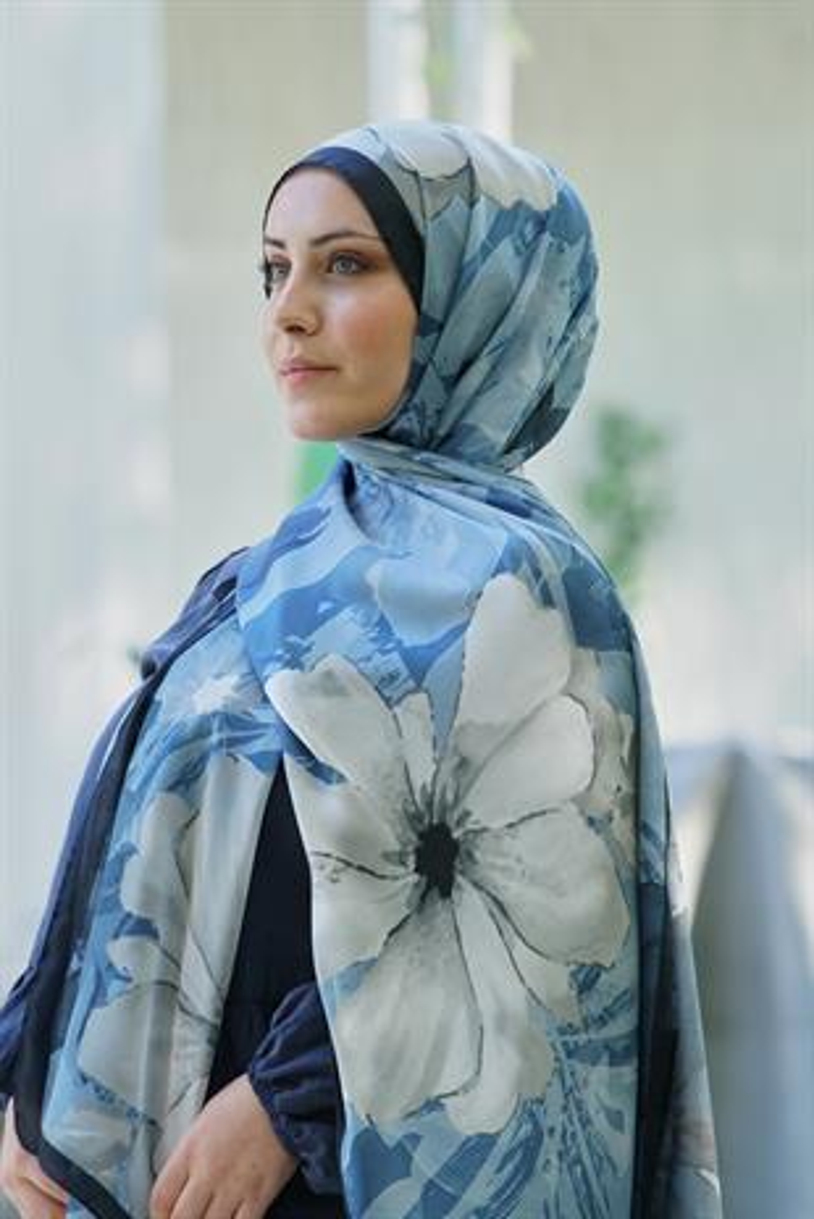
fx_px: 5926
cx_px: 407
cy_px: 610
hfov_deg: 7.9
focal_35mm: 175
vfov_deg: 11.7
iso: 500
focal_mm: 175
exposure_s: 1/125
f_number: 5.6
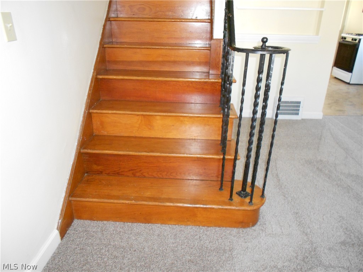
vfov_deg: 53.1
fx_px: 273
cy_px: 136
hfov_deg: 67.3
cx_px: 182
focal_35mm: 26
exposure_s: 1/25
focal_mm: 4.6
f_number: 3.2
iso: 320
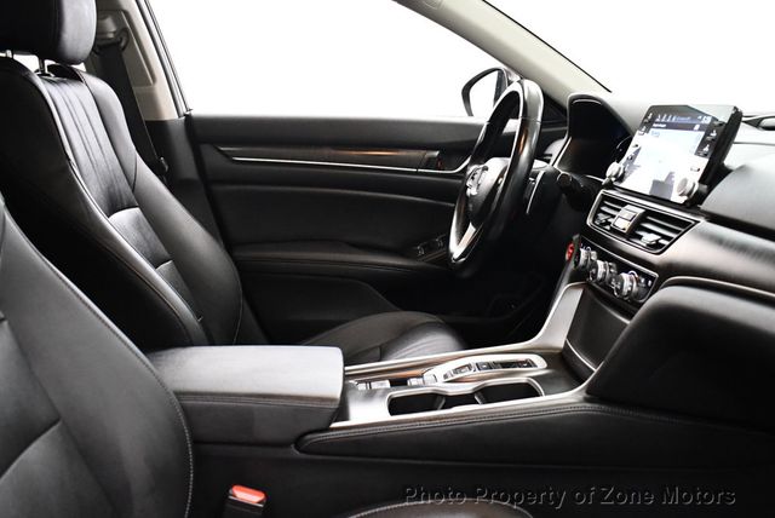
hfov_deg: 53.1
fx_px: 776
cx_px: 388
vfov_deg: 36.9
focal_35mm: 36
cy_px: 259
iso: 3200
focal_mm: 18
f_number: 3.5
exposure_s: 1/100
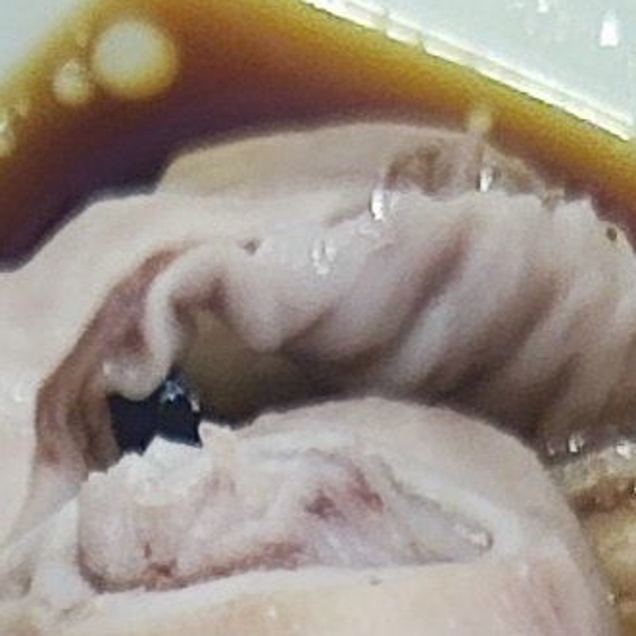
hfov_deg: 4.7
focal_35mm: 372
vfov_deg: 4.4
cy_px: 2370
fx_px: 7733
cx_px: 121
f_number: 1.79
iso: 85
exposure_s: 1/50
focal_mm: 4.71
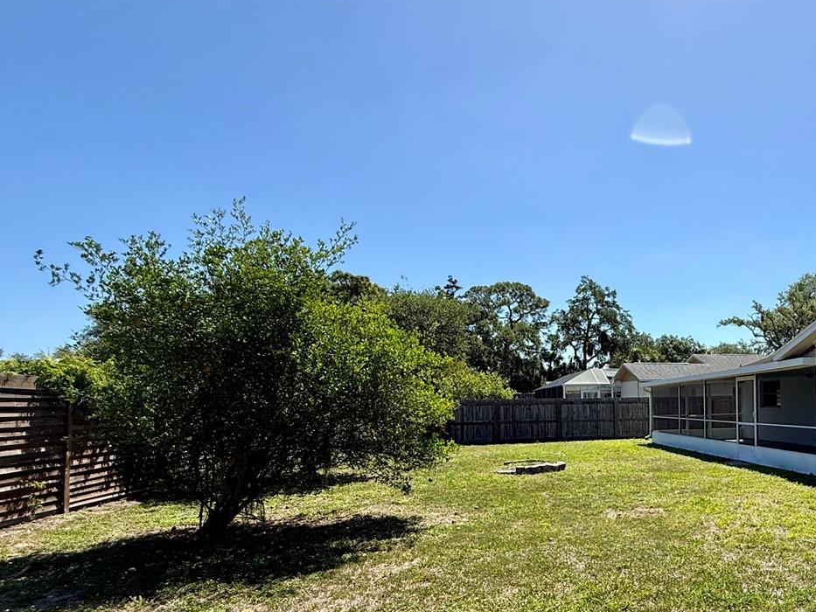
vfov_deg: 55.8
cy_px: 401
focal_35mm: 24
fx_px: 566
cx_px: 644
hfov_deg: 65.6
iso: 50
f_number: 2.2
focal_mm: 2.22
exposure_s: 1/2092
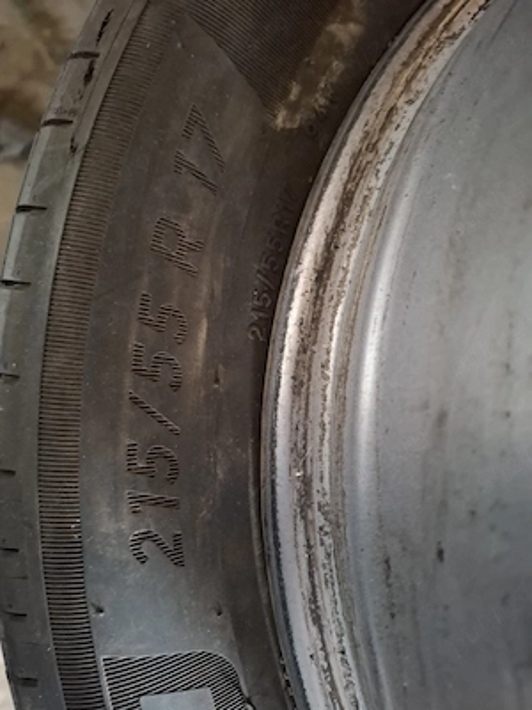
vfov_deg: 73.9
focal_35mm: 23
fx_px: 471
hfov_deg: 58.9
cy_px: 355
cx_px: 266
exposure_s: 1/20
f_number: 1.8
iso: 1000
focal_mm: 5.54
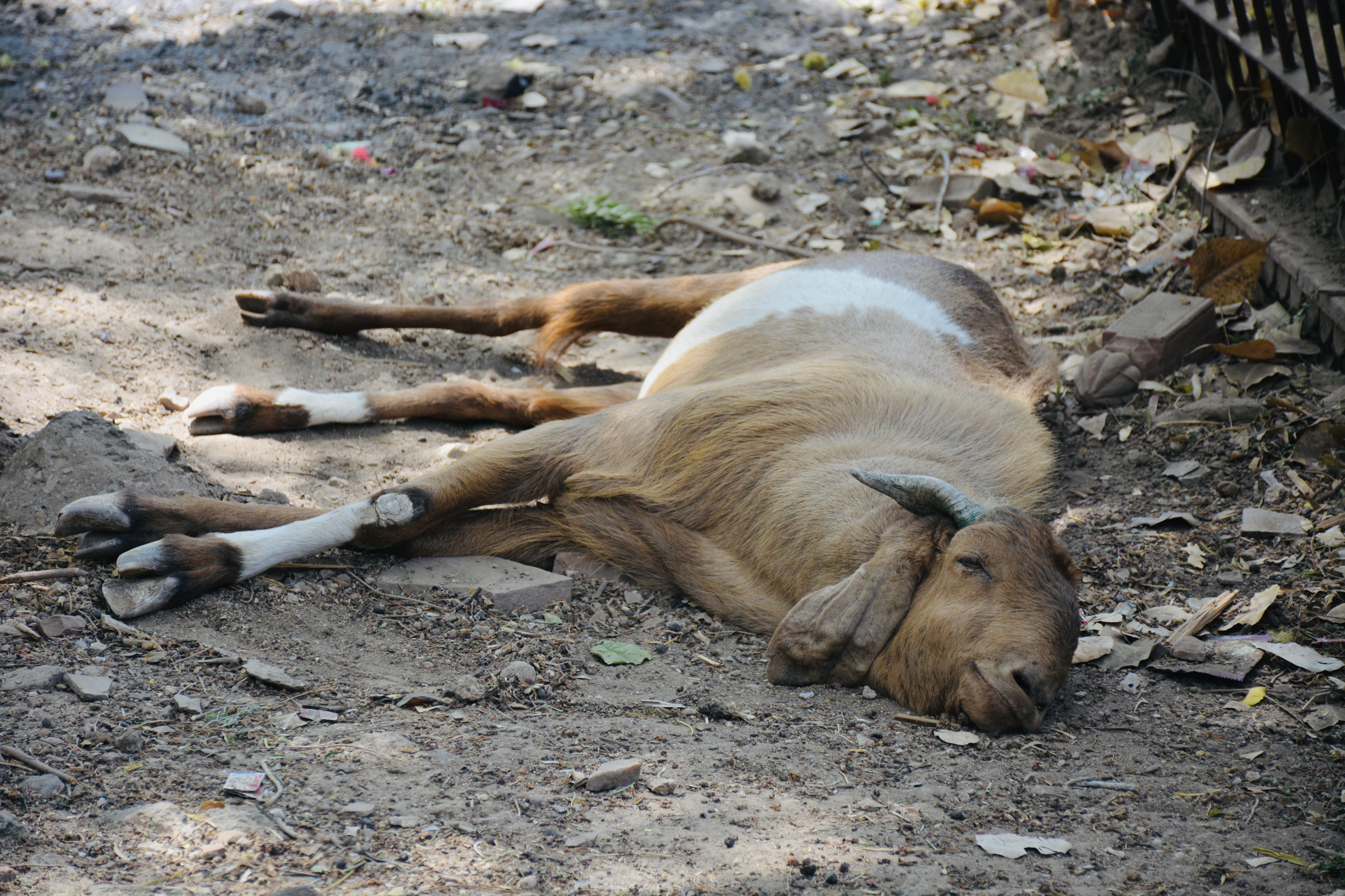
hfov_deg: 13.0
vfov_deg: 8.7
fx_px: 5884
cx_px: 672
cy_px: 448
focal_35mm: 158
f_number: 5.6
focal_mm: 105
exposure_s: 1/320
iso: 400
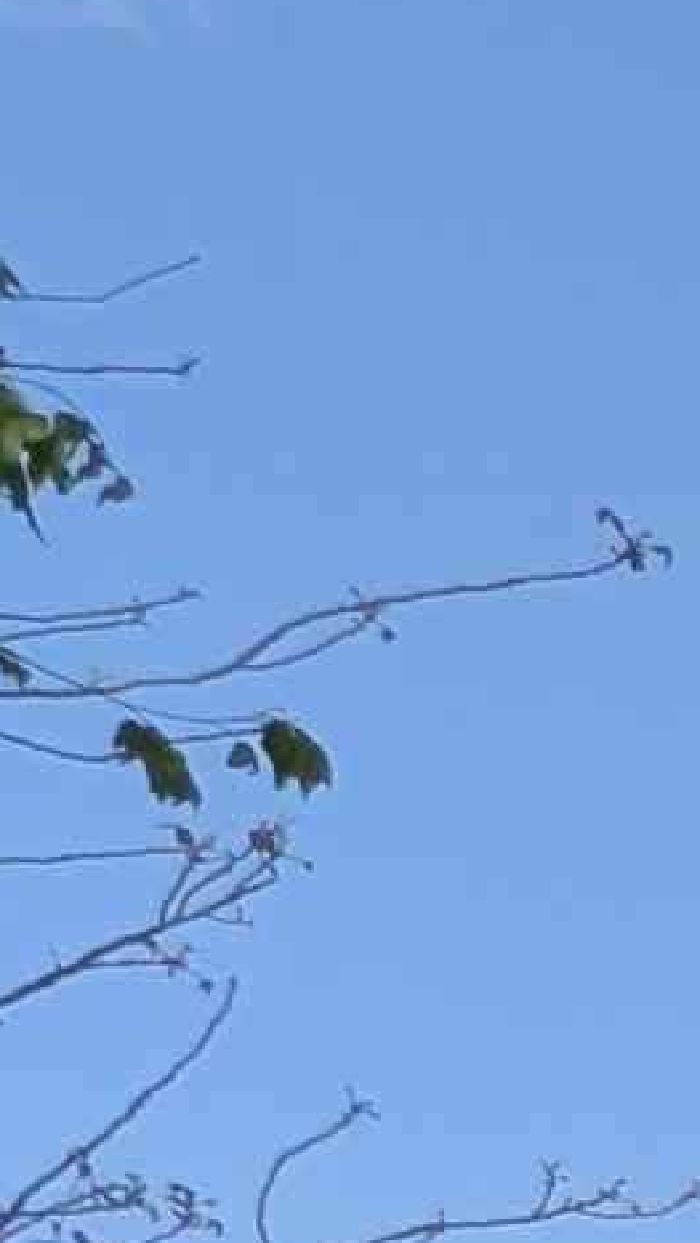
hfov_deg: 6.1
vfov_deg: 14.8
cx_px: 3622
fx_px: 3066
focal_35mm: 93
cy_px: 2944
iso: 48
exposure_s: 1/1188
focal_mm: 1.95
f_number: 2.2
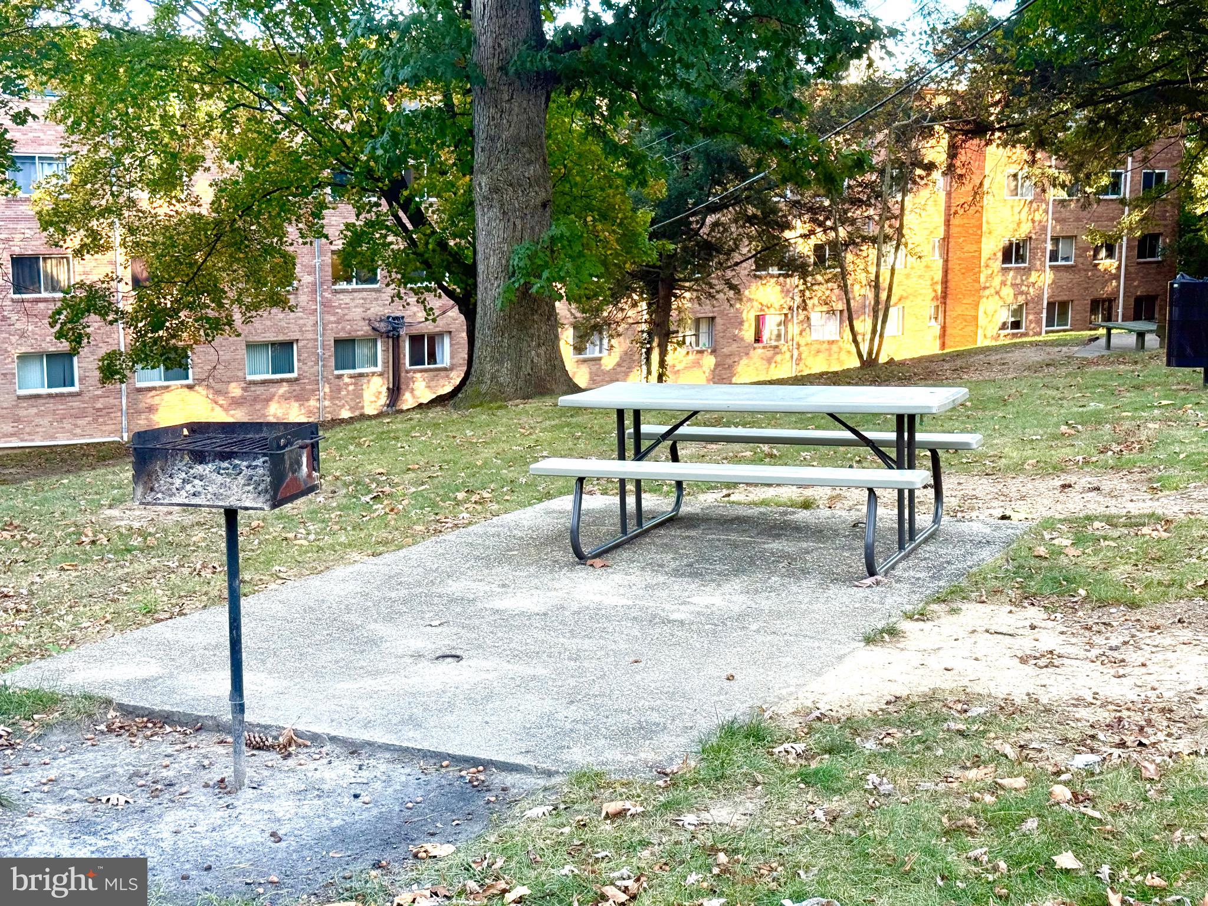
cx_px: 604
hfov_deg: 39.7
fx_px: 1675
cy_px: 453
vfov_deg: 30.3
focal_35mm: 48
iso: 125
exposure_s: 1/239
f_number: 1.78
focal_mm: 6.76
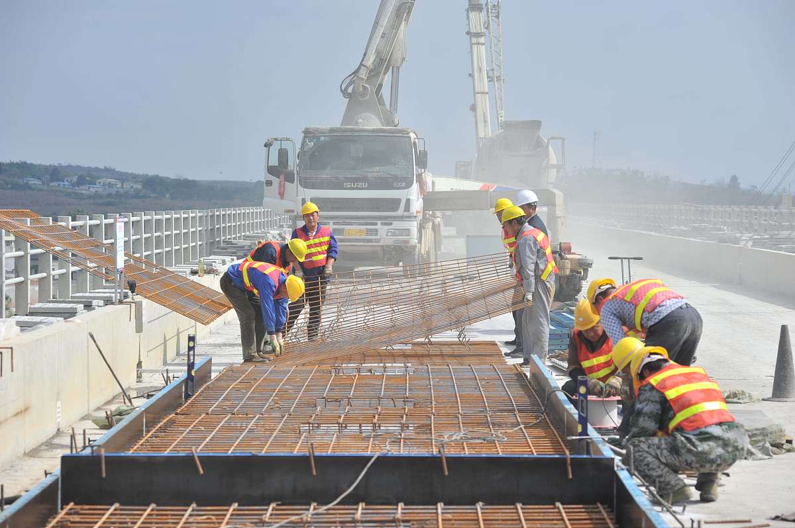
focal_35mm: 135
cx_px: 398
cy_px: 264
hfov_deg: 15.2
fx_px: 2979
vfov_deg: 10.1
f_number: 8
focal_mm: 135
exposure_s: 1/640
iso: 200
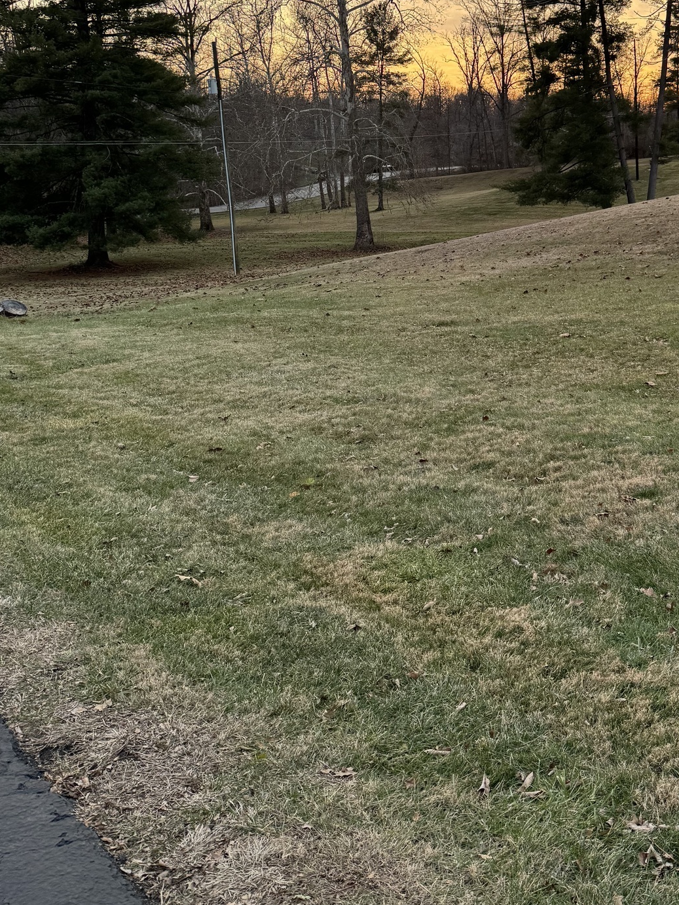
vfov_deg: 45.9
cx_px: 541
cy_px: 283
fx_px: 1046
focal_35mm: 40
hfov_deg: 34.9
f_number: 1.78
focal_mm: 6.76
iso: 80
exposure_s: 1/283
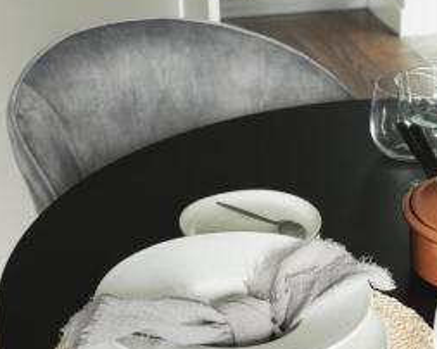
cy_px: 248
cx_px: 349
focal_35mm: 83
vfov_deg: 18.4
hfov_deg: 22.7
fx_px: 1073
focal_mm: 47
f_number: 8
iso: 160
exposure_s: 1/4
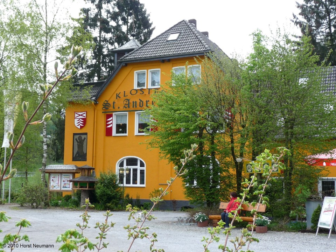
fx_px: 476
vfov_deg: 29.7
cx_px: 168
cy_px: 126
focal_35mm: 49
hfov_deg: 38.9
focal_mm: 6
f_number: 3.7
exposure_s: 1/400
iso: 100
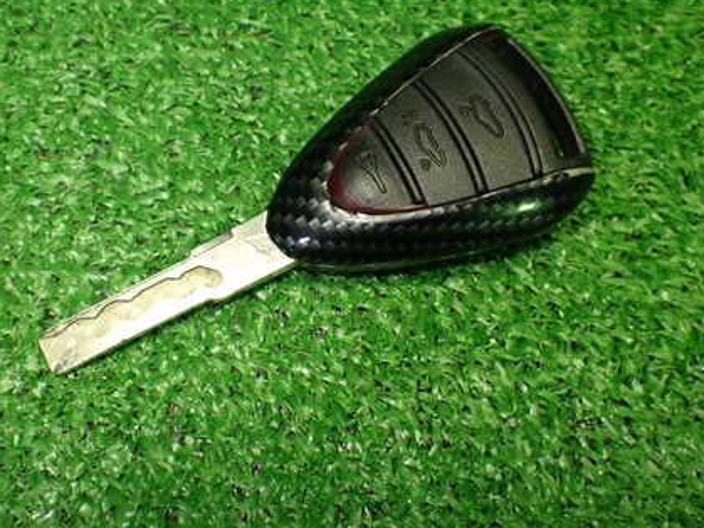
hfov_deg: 43.7
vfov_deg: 33.5
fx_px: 874
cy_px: 235
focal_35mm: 43
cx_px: 287
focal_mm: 5.4
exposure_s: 1/125
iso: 400
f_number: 2.3
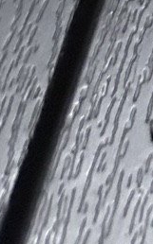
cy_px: -636
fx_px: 1316
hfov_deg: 6.1
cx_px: 461
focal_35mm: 197
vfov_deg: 8.0
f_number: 1.78
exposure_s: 1/33
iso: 800
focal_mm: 6.86
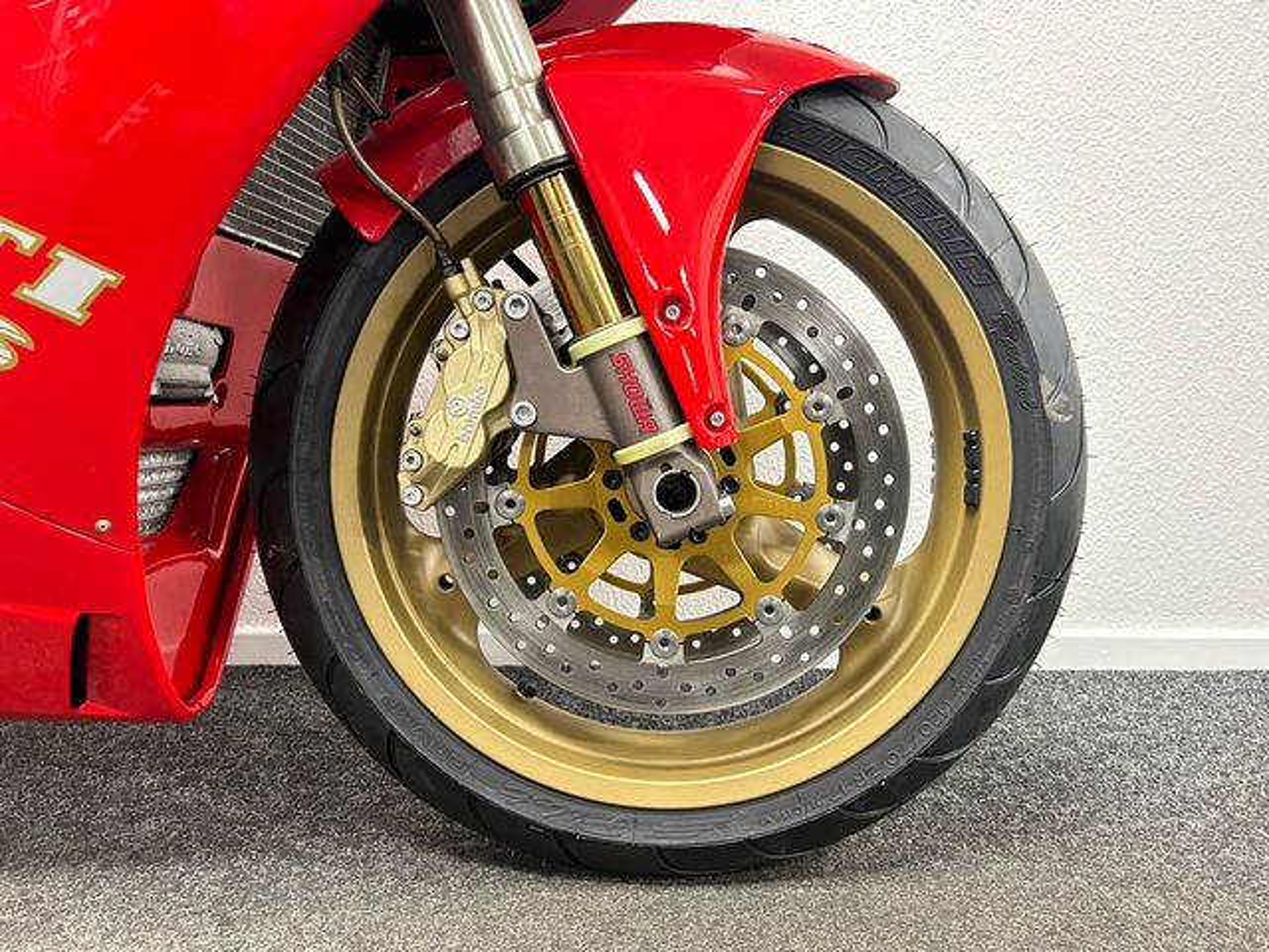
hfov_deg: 67.3
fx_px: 953
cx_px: 634
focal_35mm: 26
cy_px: 476
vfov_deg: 53.1
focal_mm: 5.7
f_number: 1.5
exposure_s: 1/33
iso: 400
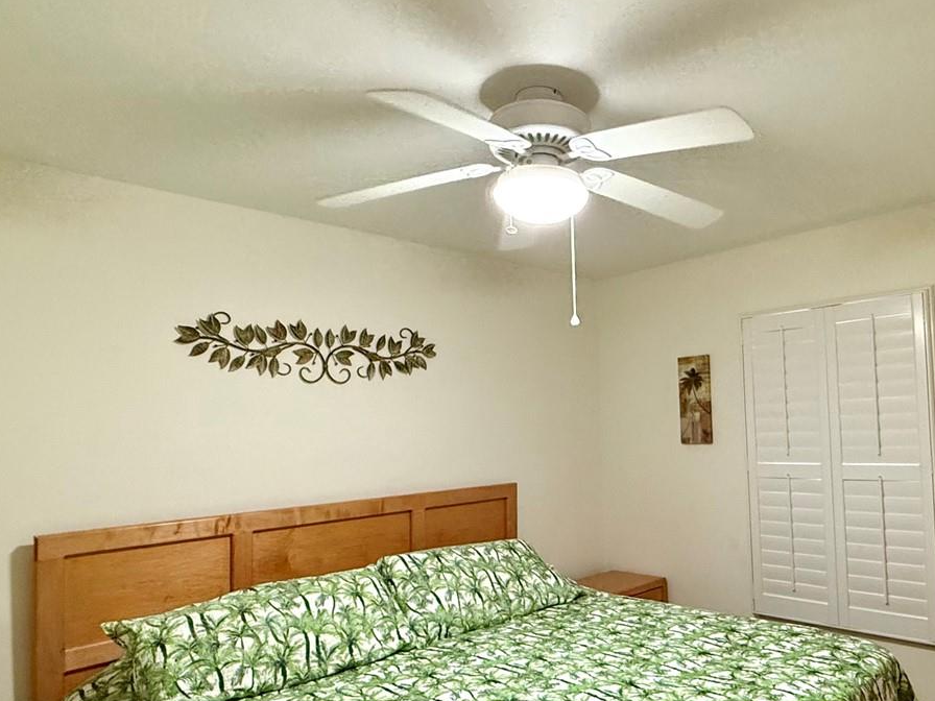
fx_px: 675
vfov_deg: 54.7
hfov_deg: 67.8
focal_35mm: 25
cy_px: 404
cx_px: 610
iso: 640
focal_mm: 2.22
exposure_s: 1/120
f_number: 2.2
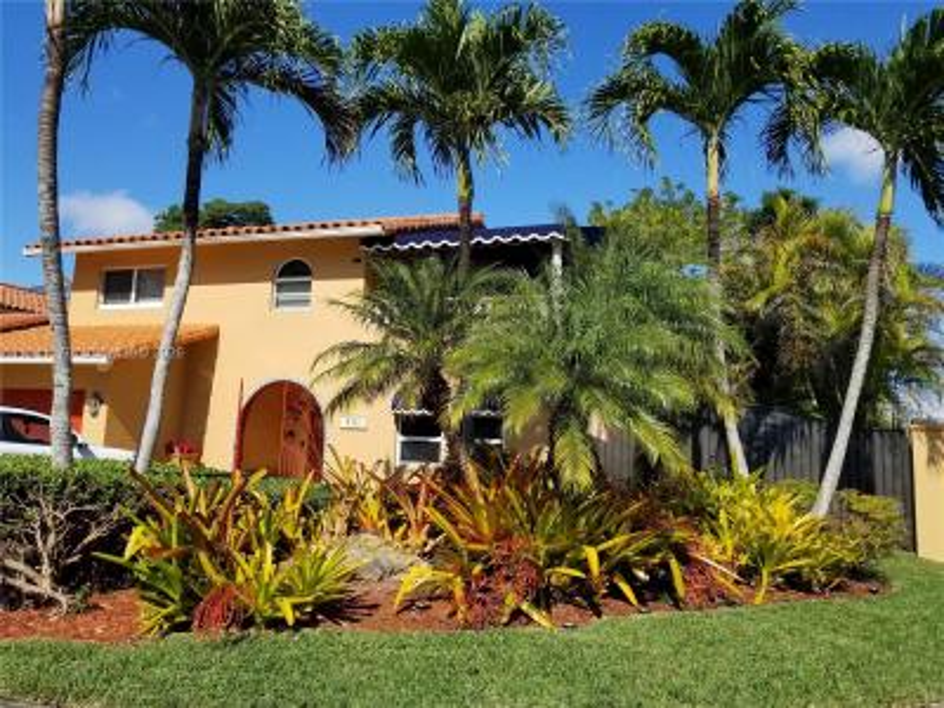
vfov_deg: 53.1
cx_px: 472
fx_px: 709
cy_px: 354
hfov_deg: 67.3
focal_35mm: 26
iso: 50
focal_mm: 4.25
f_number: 1.7
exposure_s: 1/2792
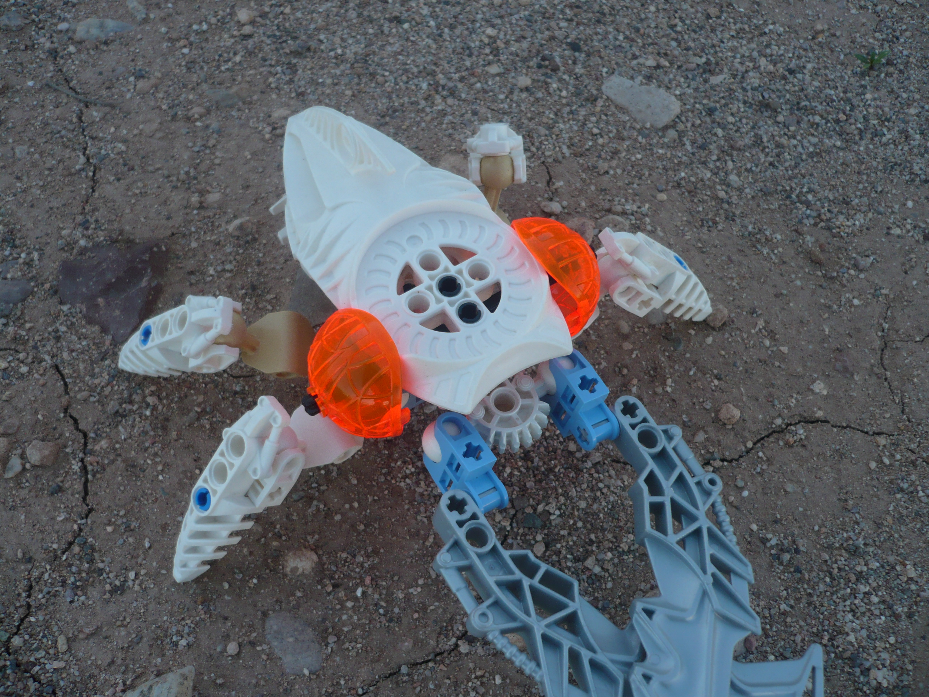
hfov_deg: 52.6
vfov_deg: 40.7
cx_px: 464
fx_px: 939
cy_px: 348
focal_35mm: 35
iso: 100
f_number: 2.8
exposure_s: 1/320
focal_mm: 5.8
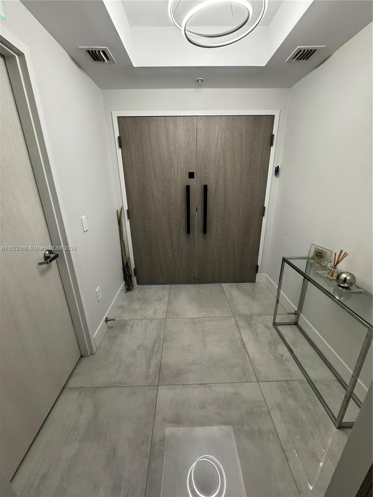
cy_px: 248
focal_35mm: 14
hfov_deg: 85.7
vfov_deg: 102.1
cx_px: 186
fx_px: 201
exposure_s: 1/120
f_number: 2.2
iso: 320
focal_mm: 2.22
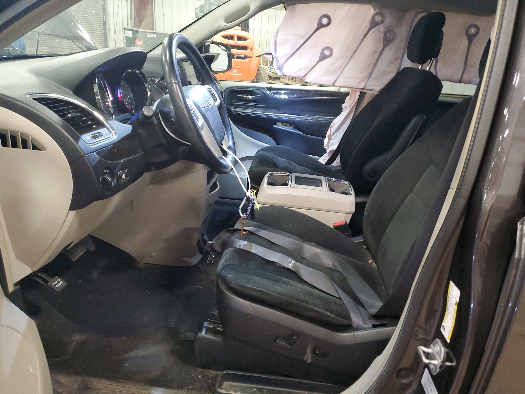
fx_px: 394
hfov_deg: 67.3
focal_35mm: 26
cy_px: 197
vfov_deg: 53.1
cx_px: 262
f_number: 1.5
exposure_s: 1/15
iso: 301
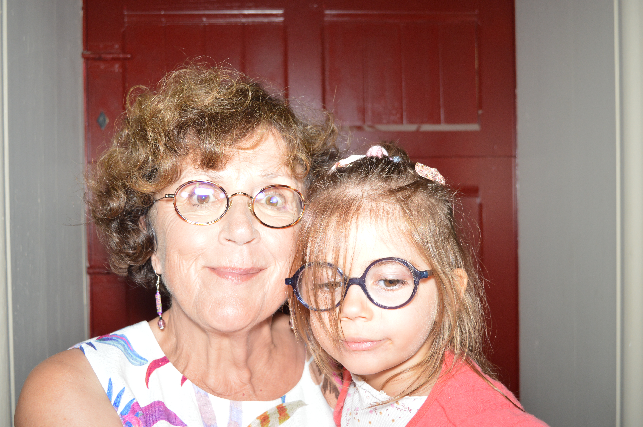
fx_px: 696
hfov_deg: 49.6
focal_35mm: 39
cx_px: 322
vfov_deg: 34.1
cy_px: 214
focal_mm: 26
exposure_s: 1/100
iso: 400
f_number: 5.6
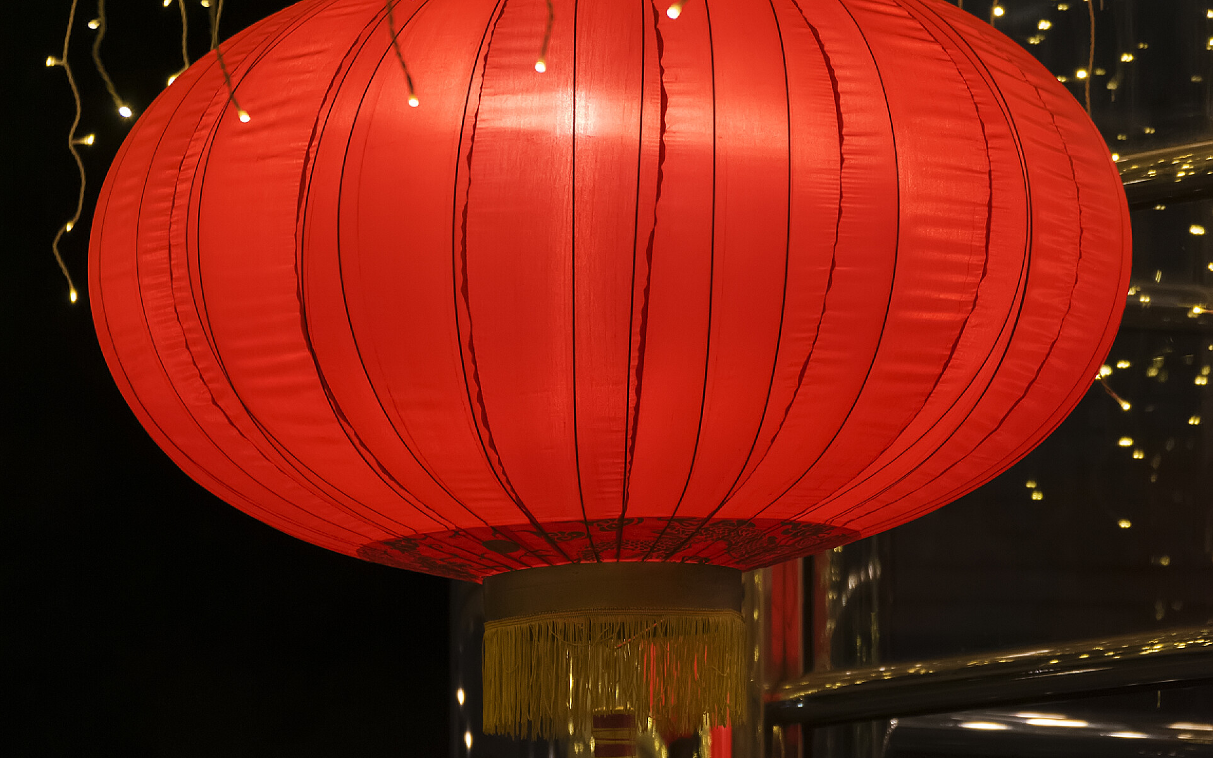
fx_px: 10116
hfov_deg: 6.9
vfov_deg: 4.3
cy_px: 442
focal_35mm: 306
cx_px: 606
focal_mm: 200
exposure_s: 1/80
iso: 3200
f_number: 5.3
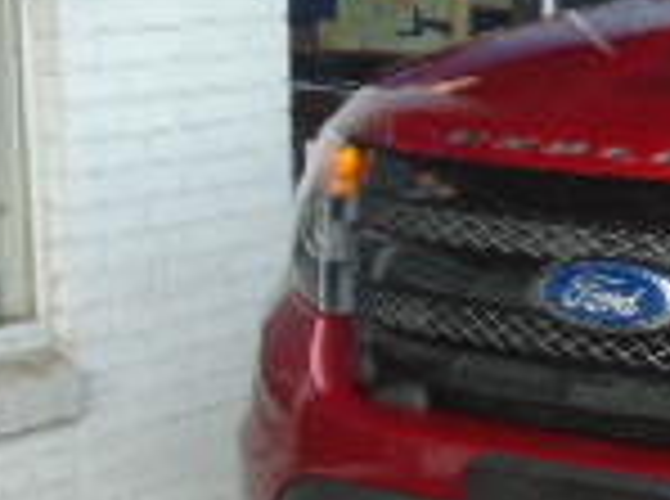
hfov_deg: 16.5
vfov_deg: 13.2
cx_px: 899
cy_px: 257
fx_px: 2163
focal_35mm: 112
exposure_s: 1/125
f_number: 3.2
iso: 100
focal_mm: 4.6
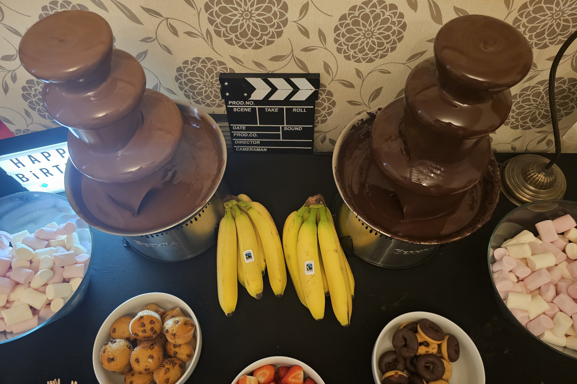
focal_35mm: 24
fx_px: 385
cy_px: 215
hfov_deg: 73.7
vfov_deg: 53.0
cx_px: 289
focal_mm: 6.3
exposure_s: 1/25
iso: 800
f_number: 1.7
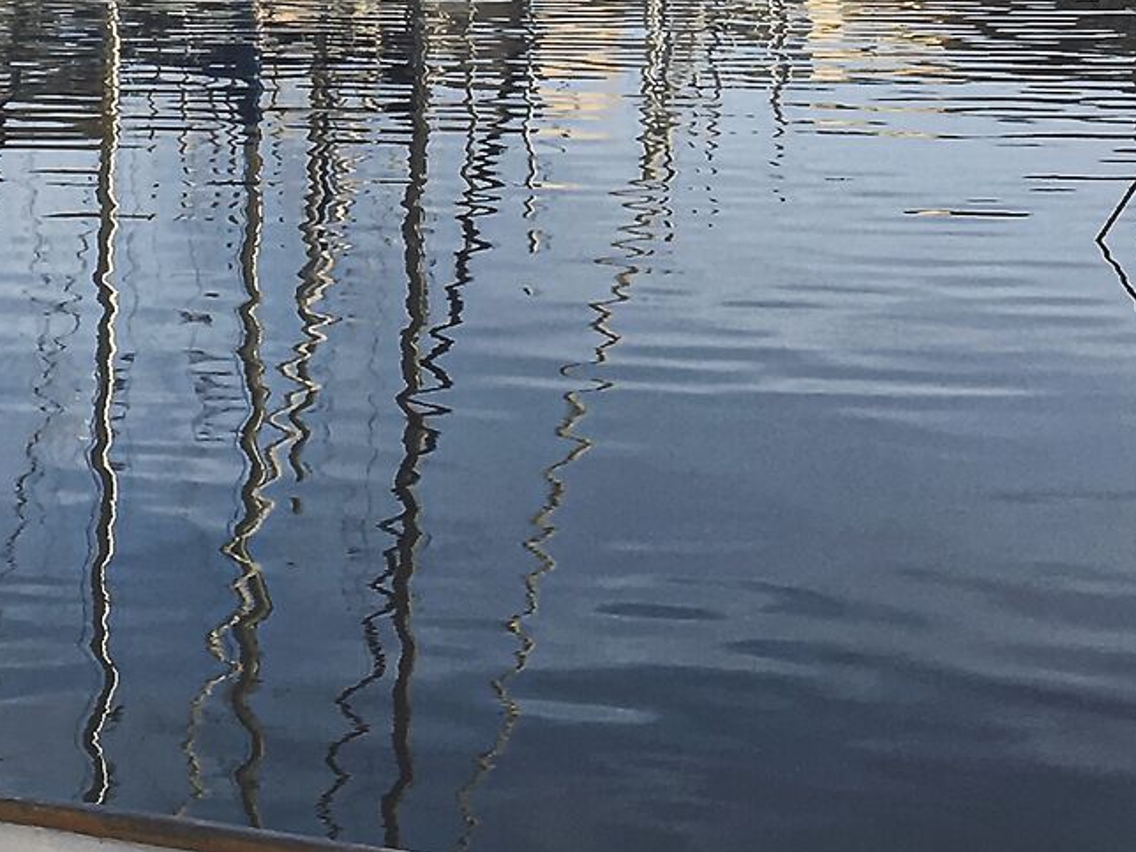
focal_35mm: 108
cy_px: -520
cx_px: 102
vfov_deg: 12.8
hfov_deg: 17.9
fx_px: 3544
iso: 25
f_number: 2.2
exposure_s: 1/850
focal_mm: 4.15
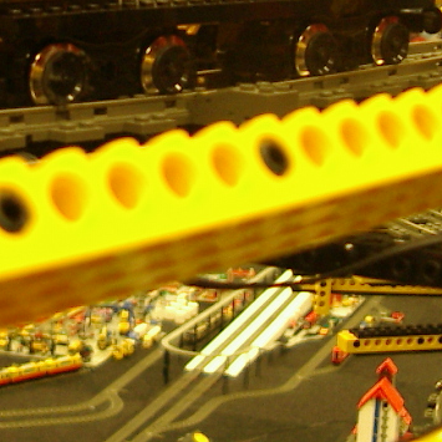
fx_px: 1401
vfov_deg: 17.4
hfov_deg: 17.8
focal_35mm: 97
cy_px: -35
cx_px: 117
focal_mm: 5.8
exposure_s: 1/8
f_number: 2.6
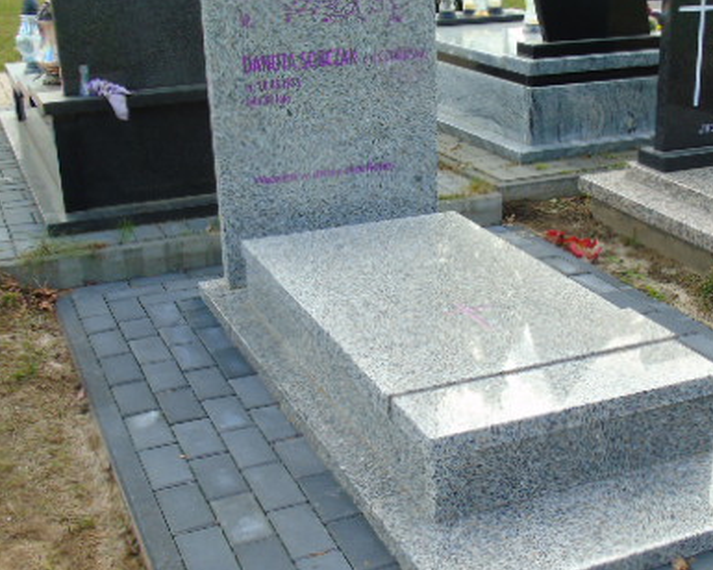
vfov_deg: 32.1
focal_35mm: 47
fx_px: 992
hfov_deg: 39.3
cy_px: 289
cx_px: 443
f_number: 3.6
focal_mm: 5.2
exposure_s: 1/125
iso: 80
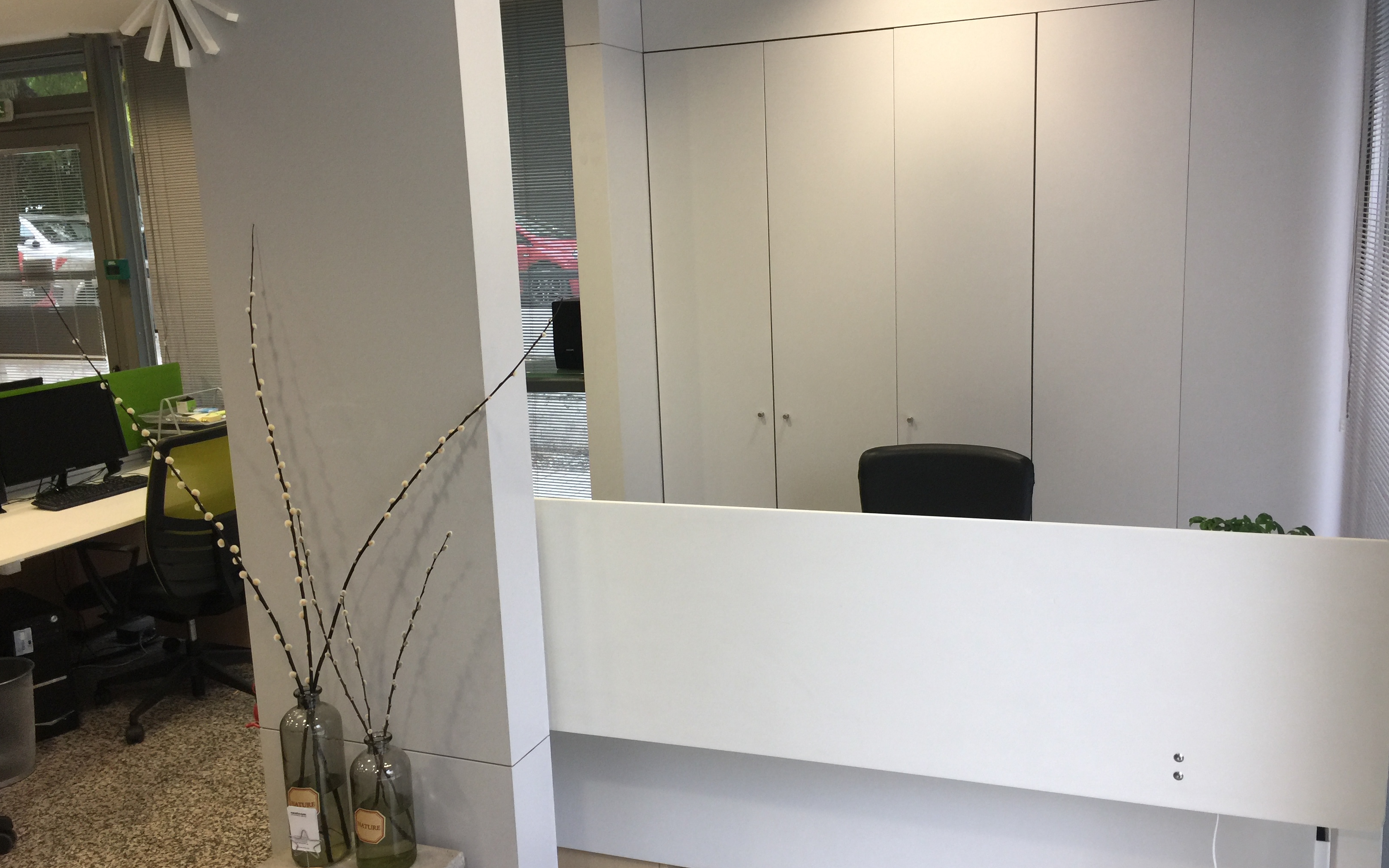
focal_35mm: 31
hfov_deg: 61.2
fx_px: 1173
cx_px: 690
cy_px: 431
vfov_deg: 40.6
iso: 32
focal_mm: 4.15
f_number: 2.2
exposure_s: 1/33
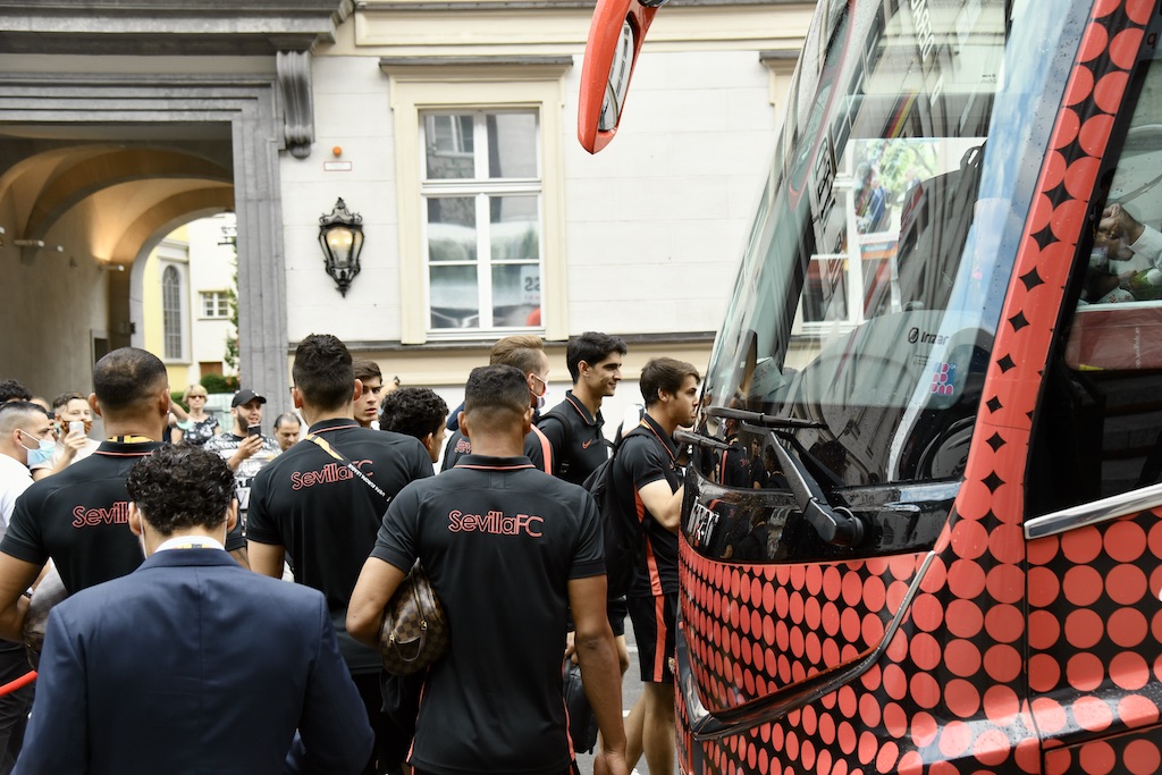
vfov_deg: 28.1
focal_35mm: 48
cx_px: 581
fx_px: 1549
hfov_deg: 41.1
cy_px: 388
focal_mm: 48
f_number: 5
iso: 1000
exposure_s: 1/320
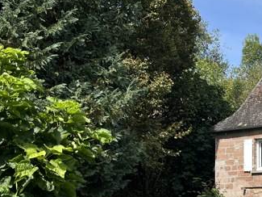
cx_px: 265
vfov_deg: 22.6
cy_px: 159
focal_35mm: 64
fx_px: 485
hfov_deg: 28.3
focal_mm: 5.1
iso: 50
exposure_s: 1/2755
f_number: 1.6
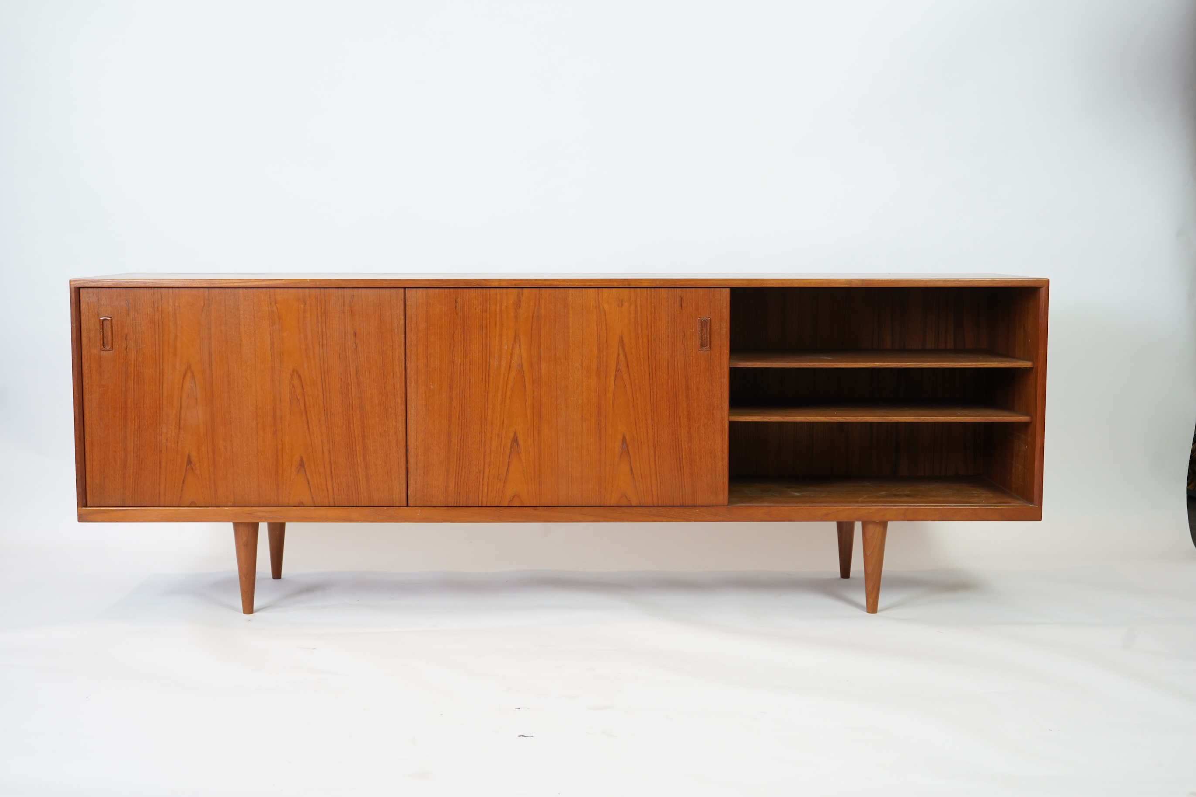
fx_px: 1495
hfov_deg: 43.6
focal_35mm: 45
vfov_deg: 29.9
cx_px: 598
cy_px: 398
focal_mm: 45
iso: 1000
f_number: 4.5
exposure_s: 1/100
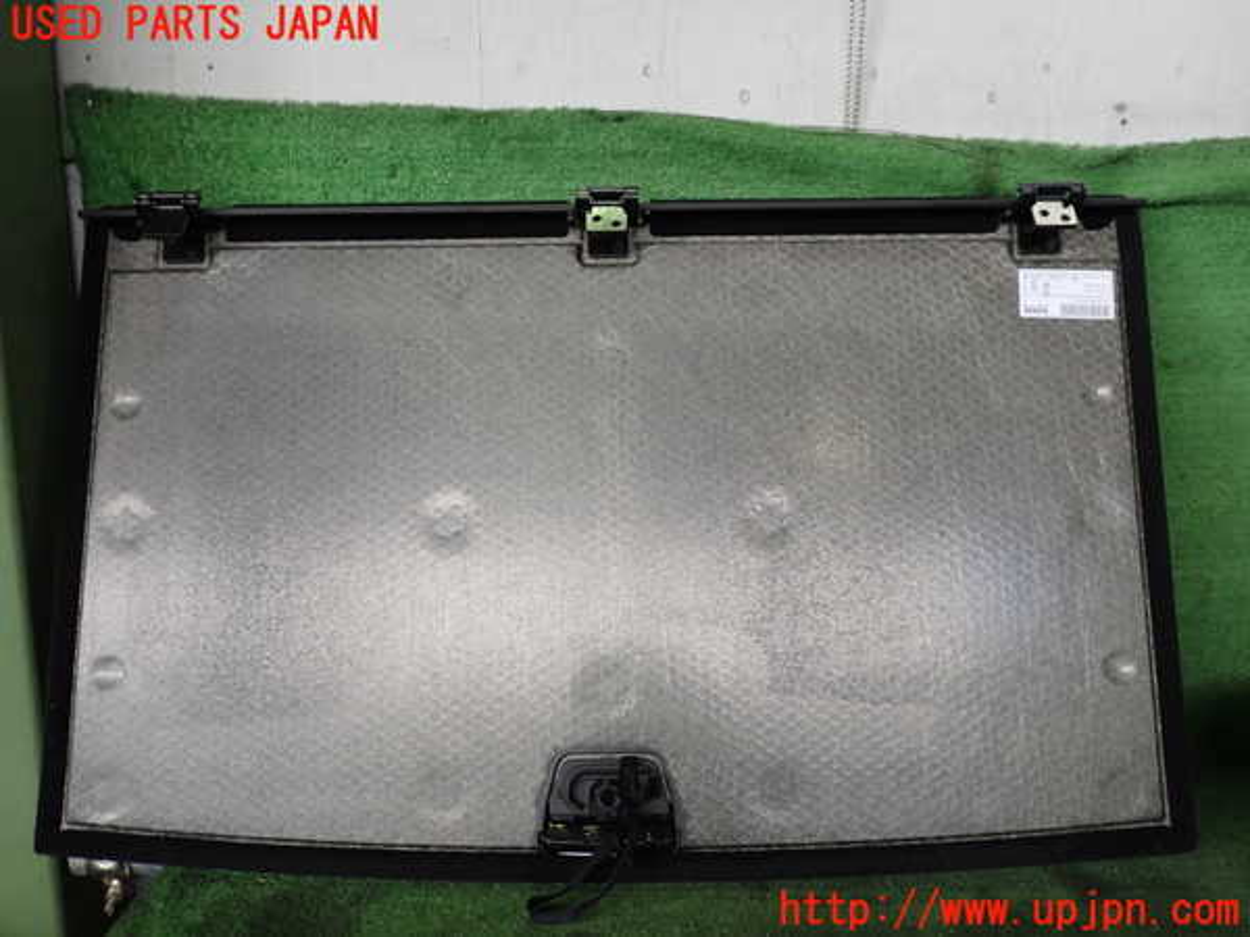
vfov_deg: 46.8
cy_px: 468
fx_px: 1083
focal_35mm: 30
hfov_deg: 60.0
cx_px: 625
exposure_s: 1/100
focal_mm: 5.4
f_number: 2.3
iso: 200
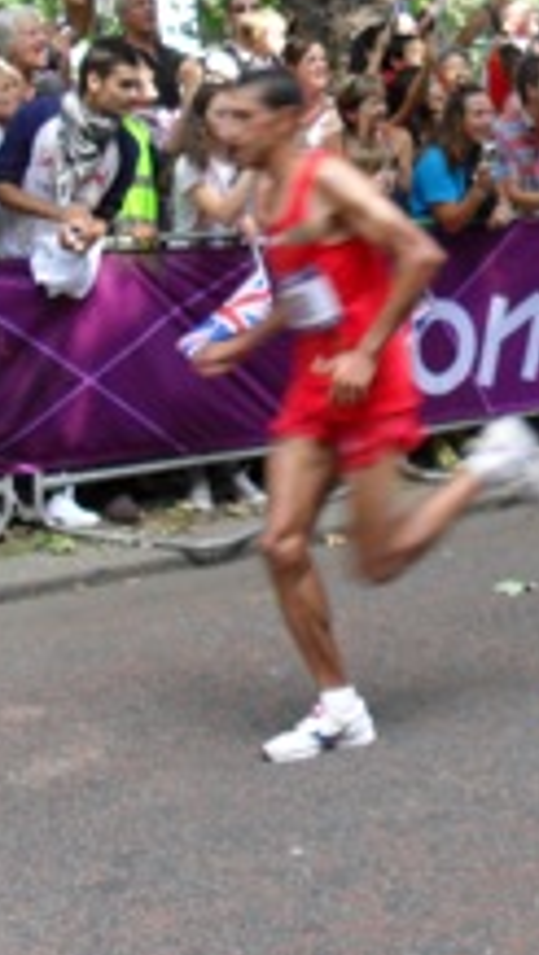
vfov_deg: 27.2
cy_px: 276
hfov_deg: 14.7
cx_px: 789
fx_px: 1952
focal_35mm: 77
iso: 100
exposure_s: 1/90
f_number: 3.2
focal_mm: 6.3
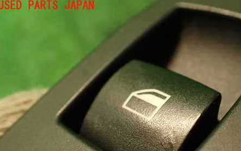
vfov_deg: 27.5
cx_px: 159
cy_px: 122
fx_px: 302
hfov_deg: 42.9
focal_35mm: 46
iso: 320
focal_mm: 5.79
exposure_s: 1/30
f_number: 2.4
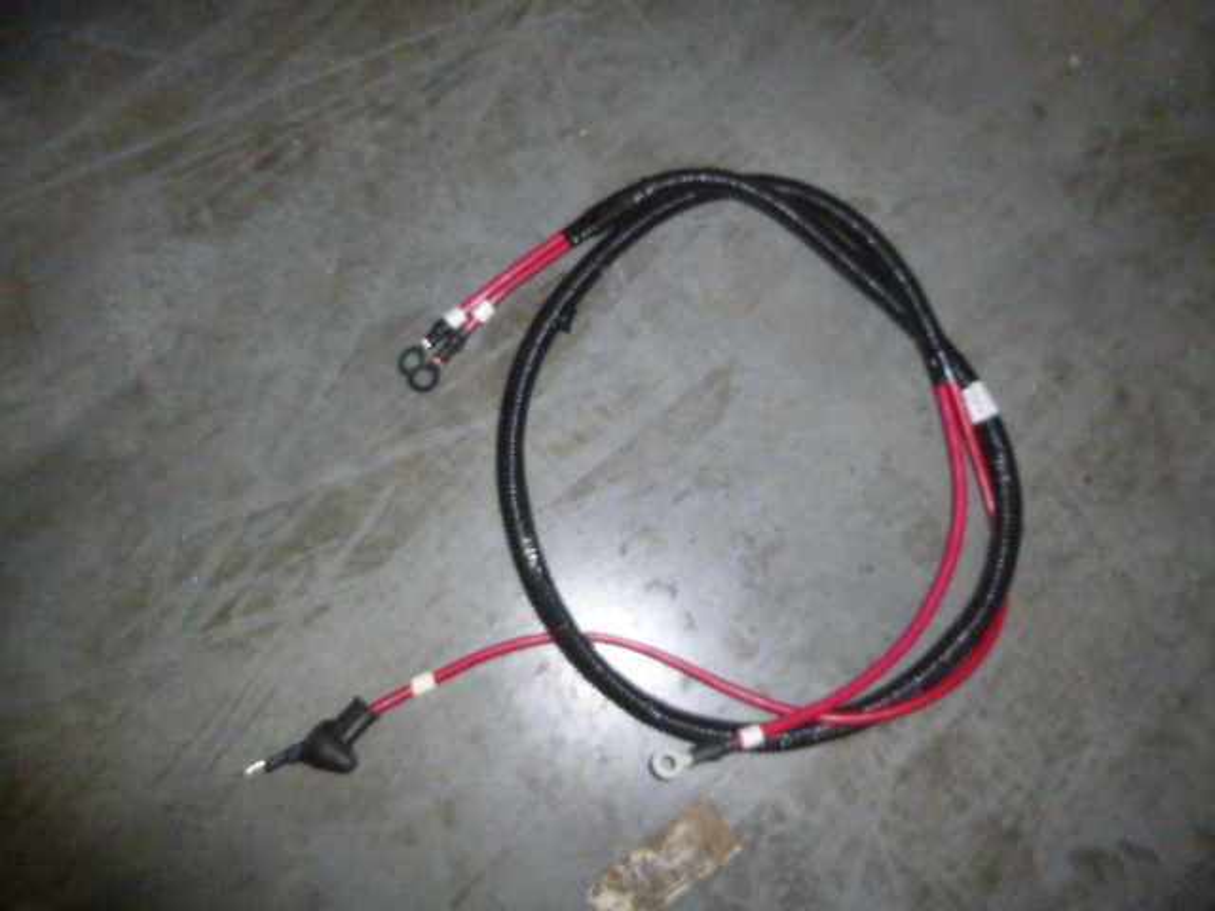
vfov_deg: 54.9
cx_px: 608
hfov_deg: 69.4
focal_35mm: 25
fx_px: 877
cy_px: 456
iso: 400
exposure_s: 1/60
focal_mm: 4.5
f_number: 3.1
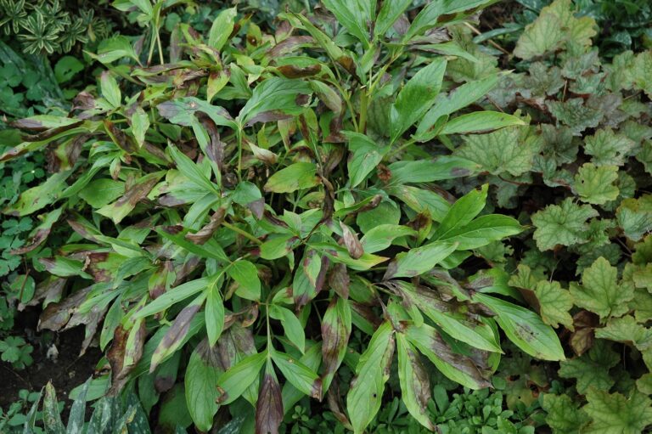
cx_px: 326
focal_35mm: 66
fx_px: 1195
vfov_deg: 20.6
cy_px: 217
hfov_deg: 30.5
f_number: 5
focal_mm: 44
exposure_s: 1/100
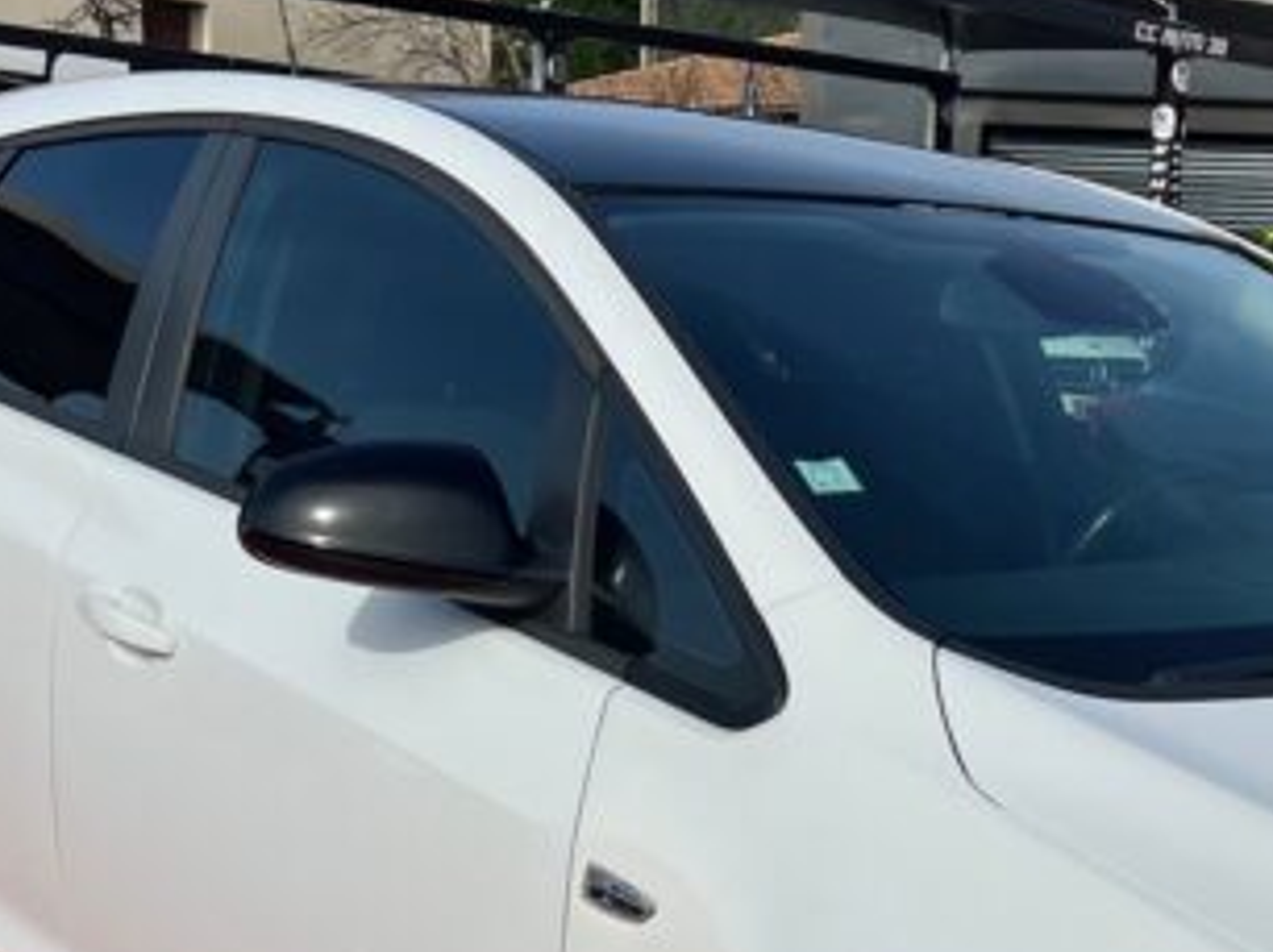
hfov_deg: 27.7
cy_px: 931
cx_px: 1107
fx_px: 2499
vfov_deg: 20.9
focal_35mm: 68
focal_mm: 5.7
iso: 50
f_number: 1.5
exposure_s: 1/6993
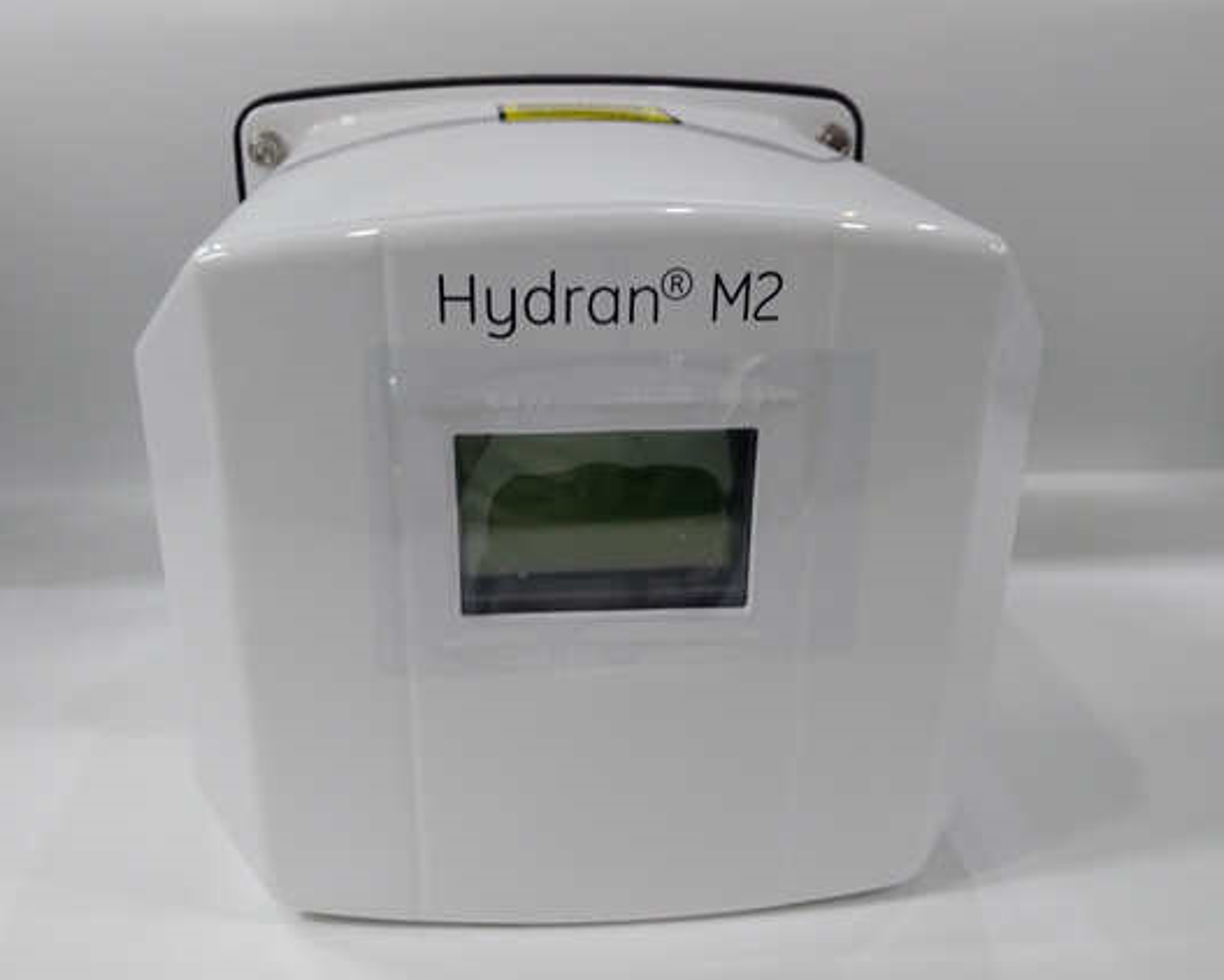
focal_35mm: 30
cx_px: 564
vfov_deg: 48.5
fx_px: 1087
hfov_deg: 58.7
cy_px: 481
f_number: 2
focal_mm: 3.79
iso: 194
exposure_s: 1/33
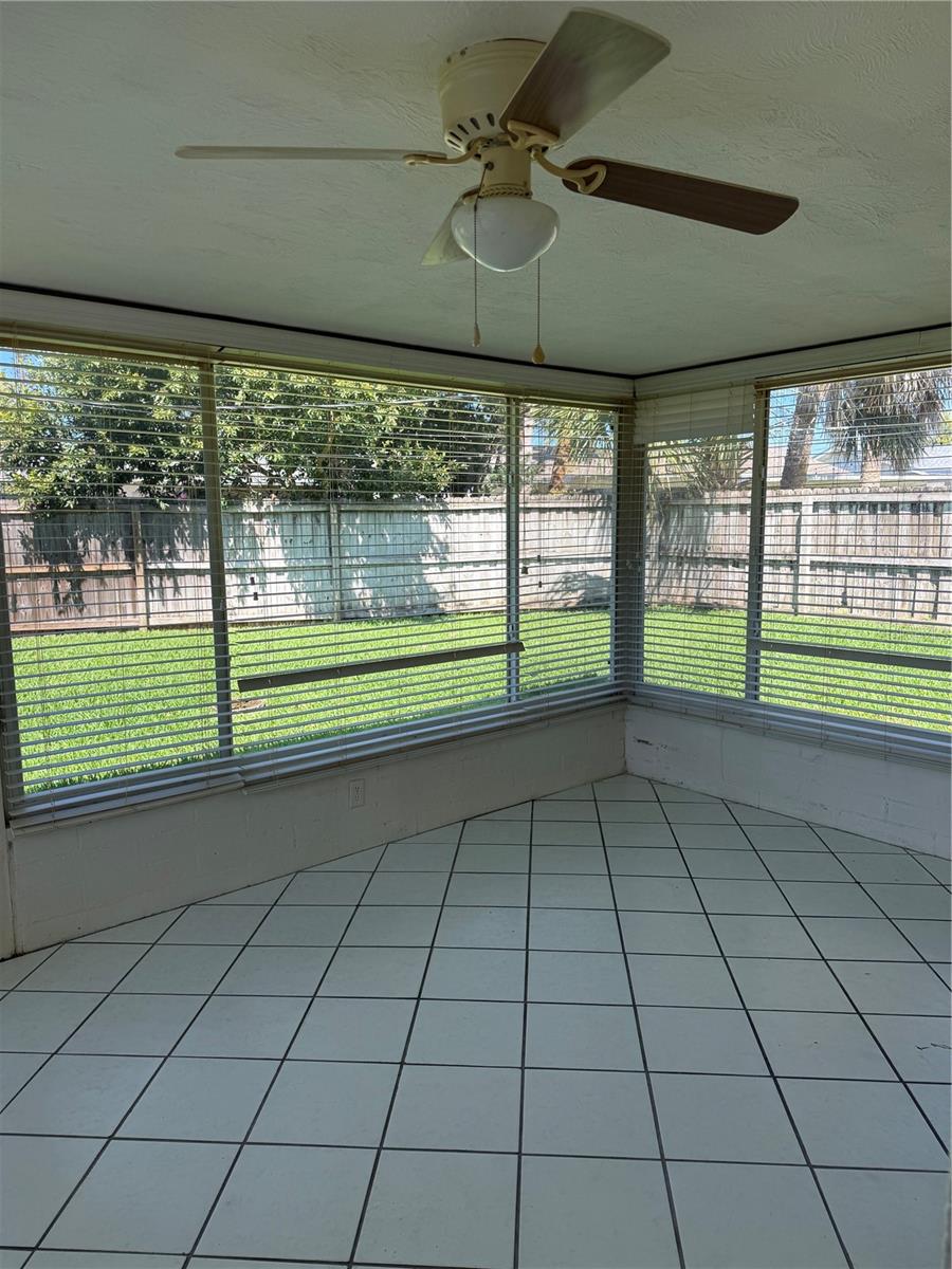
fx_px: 880
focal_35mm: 24
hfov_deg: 56.8
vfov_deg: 71.6
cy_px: 634
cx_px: 476
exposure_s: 1/898
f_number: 1.78
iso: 100
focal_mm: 6.76
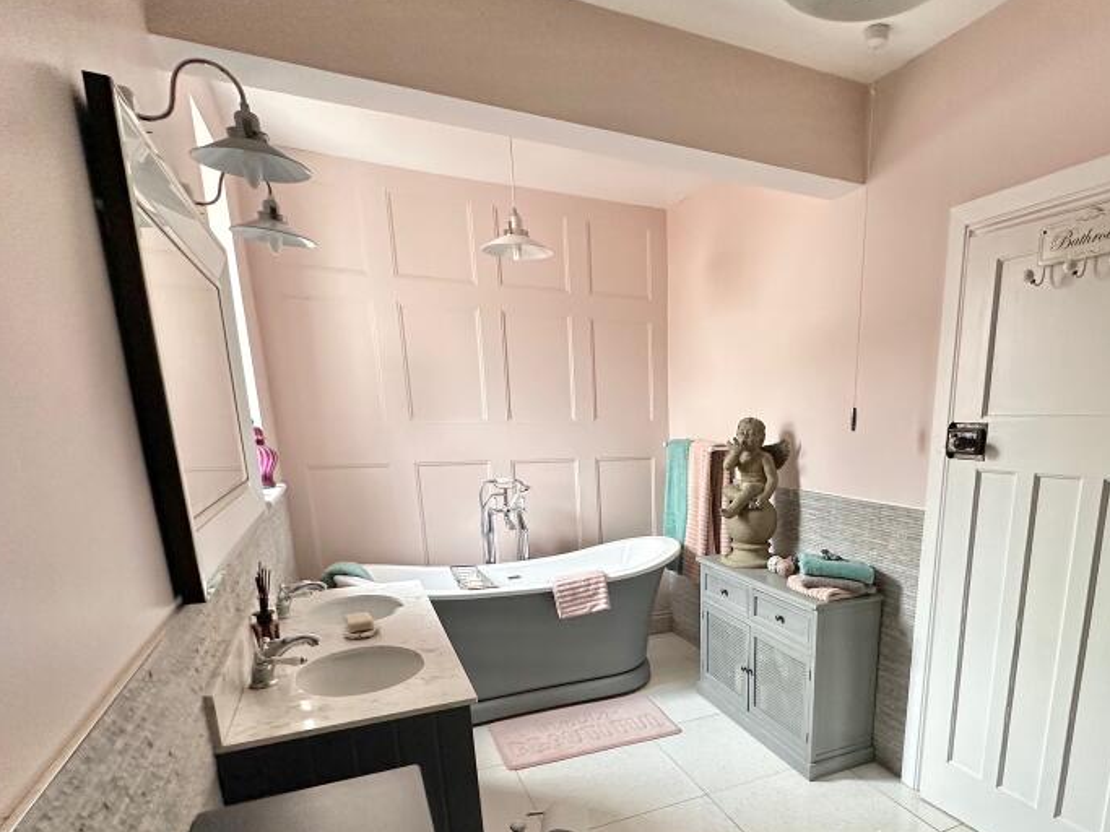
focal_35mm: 21
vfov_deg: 61.0
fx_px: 673
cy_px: 590
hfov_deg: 77.2
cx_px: 712
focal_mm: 2.22
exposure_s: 1/99
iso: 250
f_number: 2.2
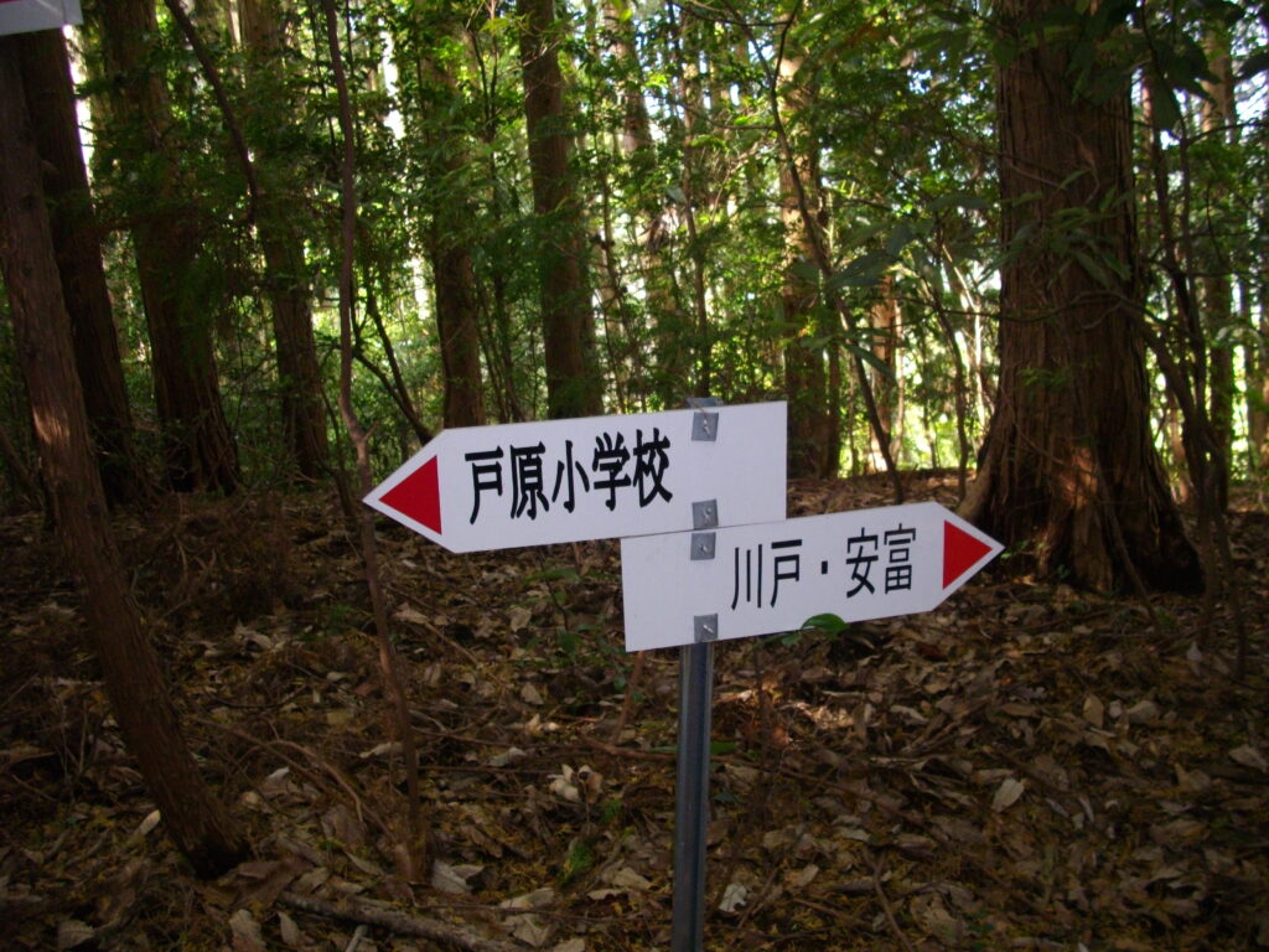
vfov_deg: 38.7
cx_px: 634
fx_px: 1356
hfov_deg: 50.1
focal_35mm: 37
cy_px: 476
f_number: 2.8
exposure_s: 1/50
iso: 200
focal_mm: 6.2
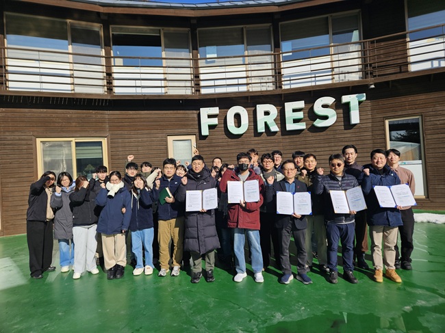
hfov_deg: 73.9
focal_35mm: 23
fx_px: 296
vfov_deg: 58.8
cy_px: 166
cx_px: 222
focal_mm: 5.4
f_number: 1.8
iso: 25
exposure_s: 1/2314
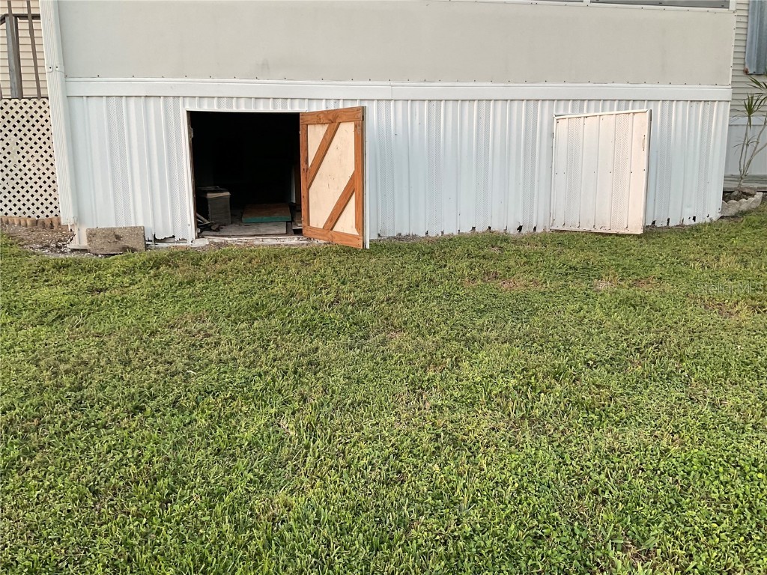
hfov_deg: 61.7
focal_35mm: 29
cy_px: 288
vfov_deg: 48.2
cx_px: 384
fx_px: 643
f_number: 1.8
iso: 50
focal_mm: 3
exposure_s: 1/120
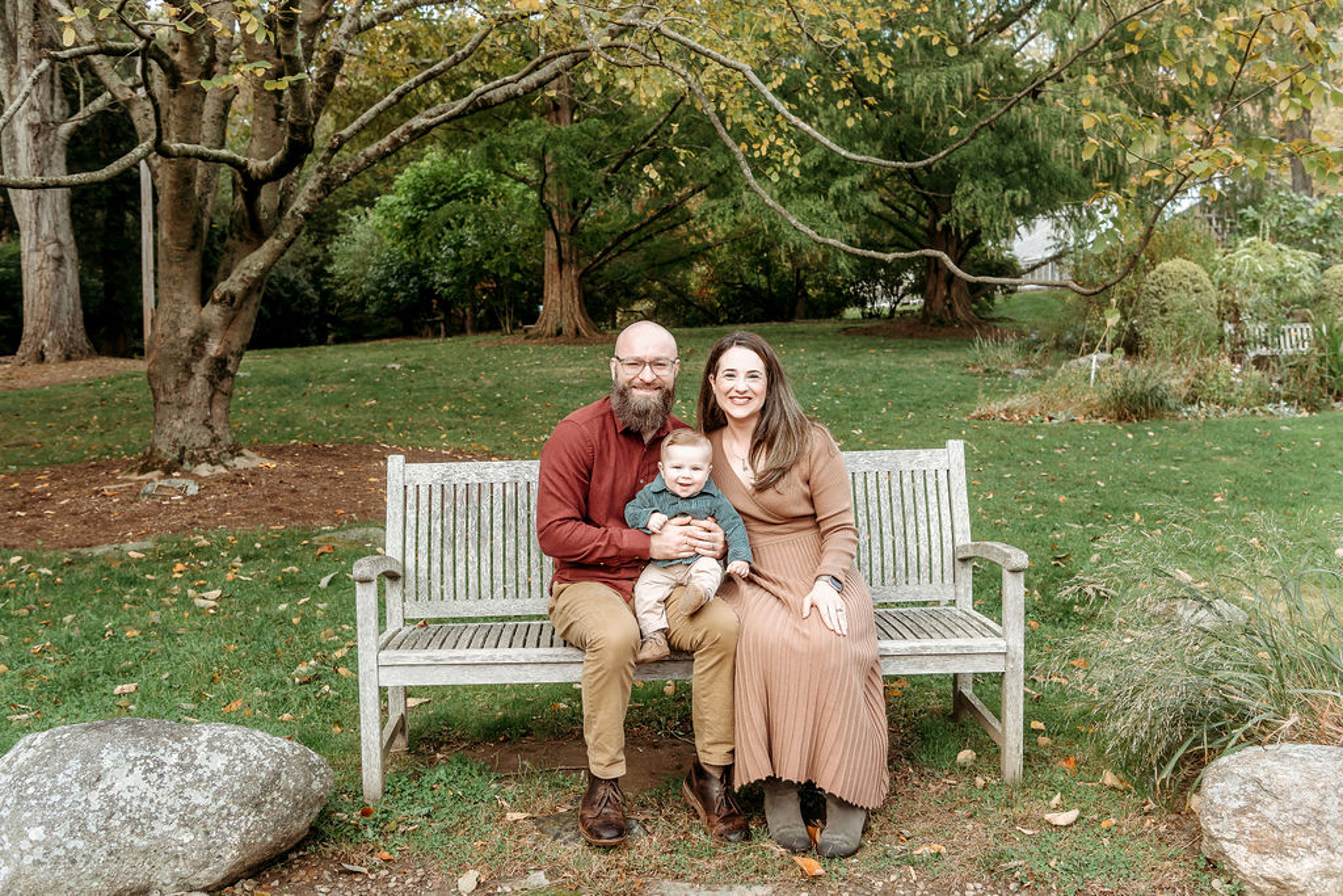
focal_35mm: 35
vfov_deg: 37.9
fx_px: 1306
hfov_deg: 54.4
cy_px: 448
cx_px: 672
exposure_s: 1/320
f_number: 5
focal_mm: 35
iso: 400
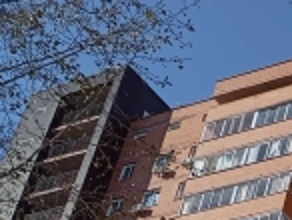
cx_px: 580
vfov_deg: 11.4
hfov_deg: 14.0
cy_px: 430
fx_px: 1005
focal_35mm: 119
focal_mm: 4.27
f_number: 1.8
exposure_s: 1/704
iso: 103
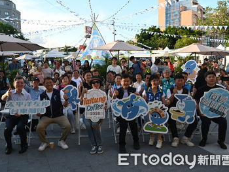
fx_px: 229
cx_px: 107
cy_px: 86
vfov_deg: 41.2
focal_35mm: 35
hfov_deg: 53.1
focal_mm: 31.5
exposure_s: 1/250
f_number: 5
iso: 200
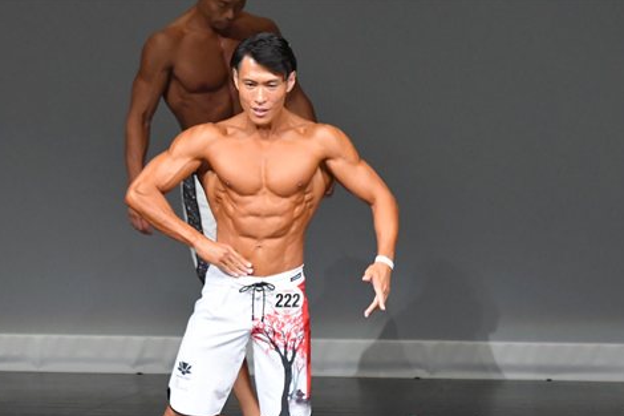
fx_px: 9859
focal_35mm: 569
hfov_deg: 3.6
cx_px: 265
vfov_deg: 2.4
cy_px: 339
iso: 5000
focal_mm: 230
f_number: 5.6
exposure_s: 1/400
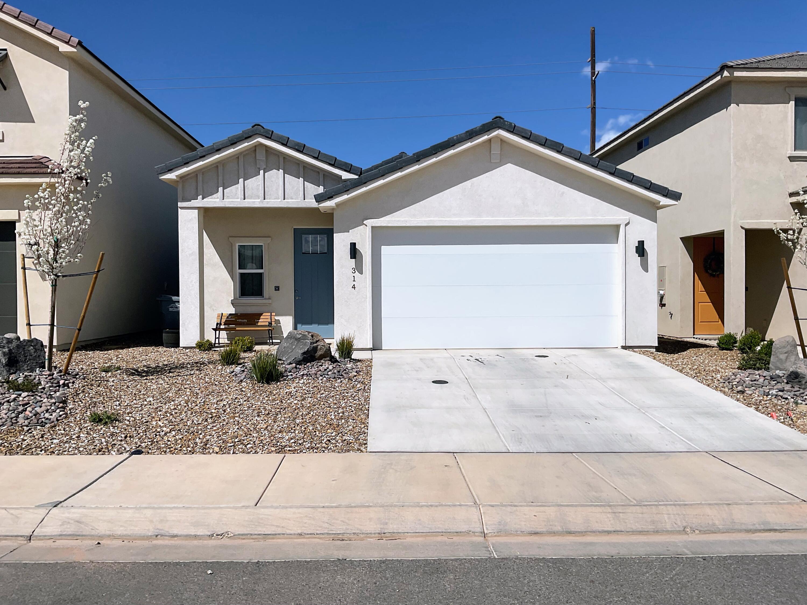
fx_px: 676
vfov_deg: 48.2
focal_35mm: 29
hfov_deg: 61.7
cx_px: 404
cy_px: 302
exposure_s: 1/5814
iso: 20
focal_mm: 3
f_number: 1.8
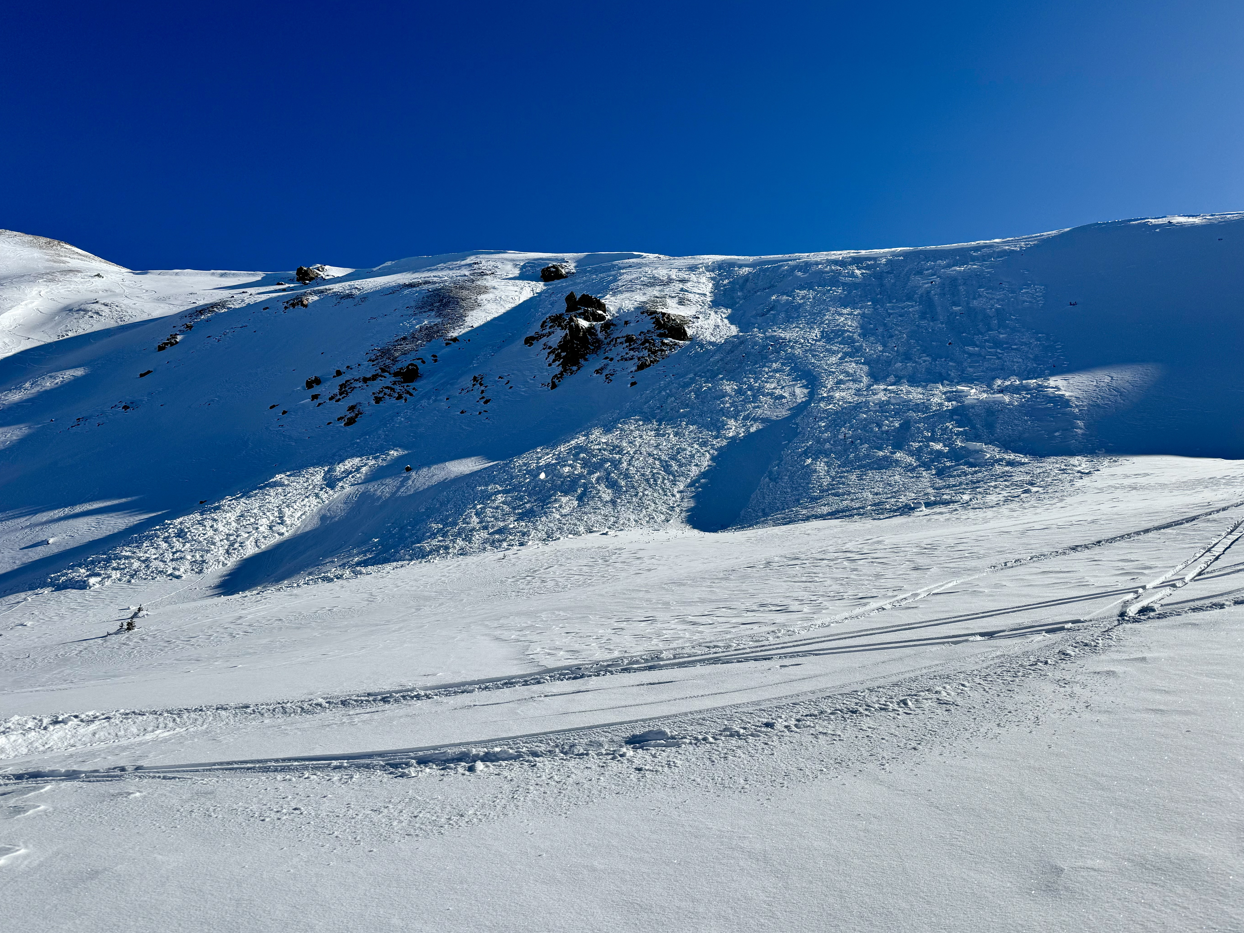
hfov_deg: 69.4
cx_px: 613
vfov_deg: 54.9
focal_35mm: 25
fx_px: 898
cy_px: 475
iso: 80
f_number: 1.78
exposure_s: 1/15152
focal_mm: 6.76
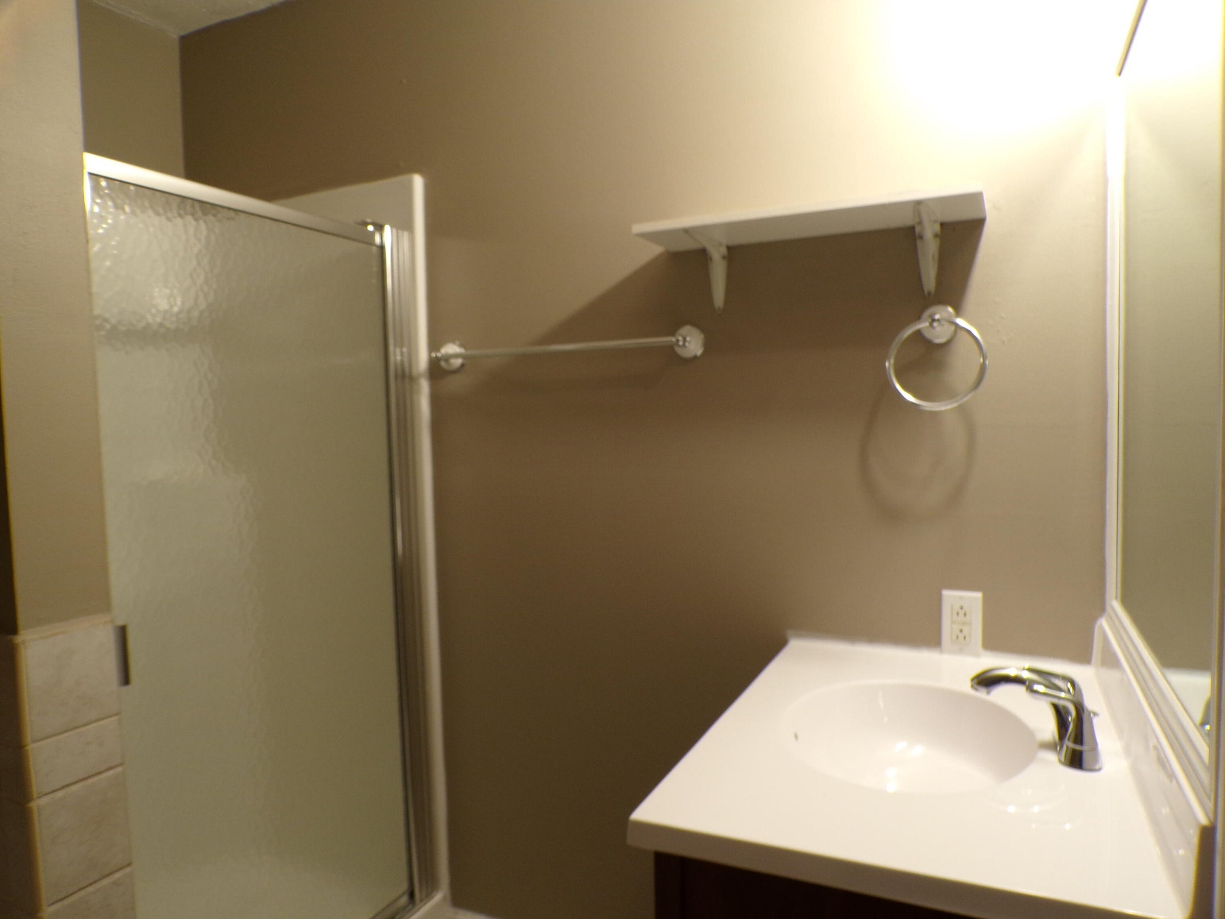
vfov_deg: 56.8
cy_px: 460
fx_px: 849
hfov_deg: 71.6
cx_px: 612
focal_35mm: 24
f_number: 3
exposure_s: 1/34
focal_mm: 4.3
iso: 146
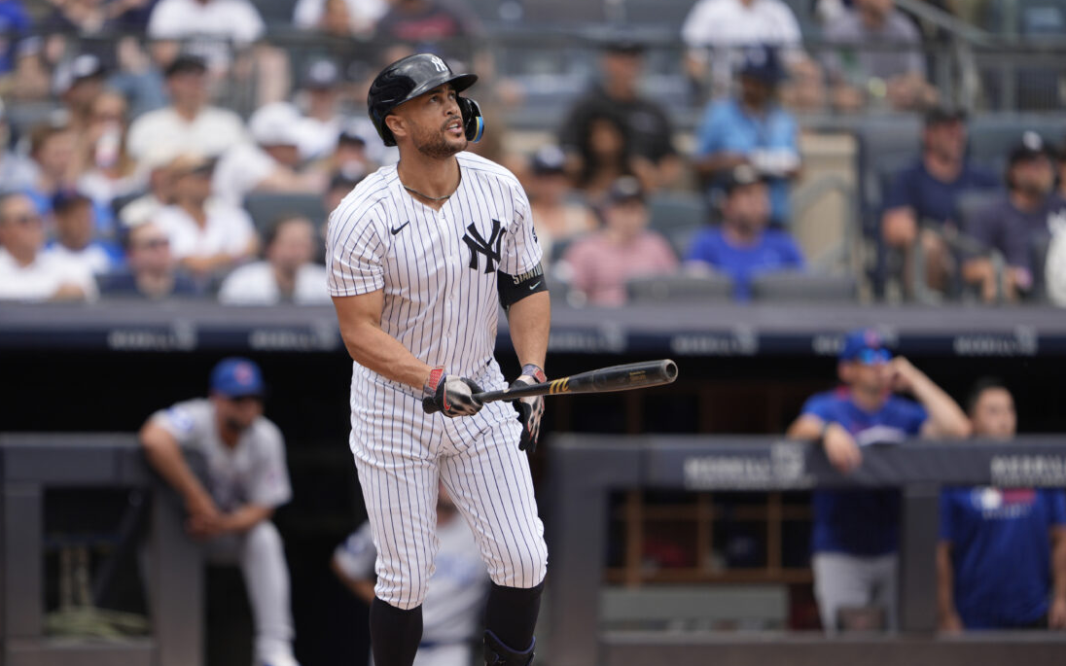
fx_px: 13509
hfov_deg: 4.5
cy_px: 398
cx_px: 539
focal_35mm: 465
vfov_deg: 2.8
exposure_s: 1/2500
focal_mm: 400
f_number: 2.8
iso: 320
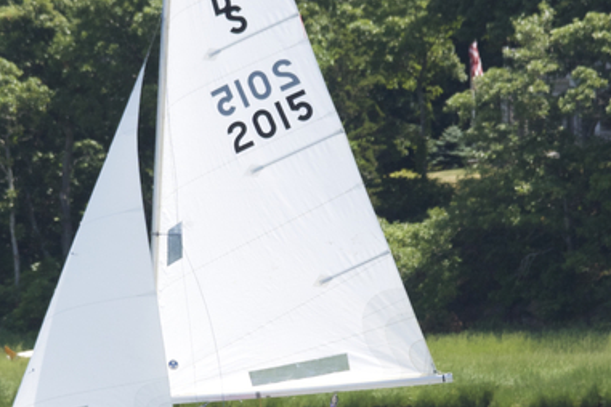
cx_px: 180
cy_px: 275
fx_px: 12355
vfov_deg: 1.9
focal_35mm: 728
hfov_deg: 2.8
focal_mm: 100.6
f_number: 4.8
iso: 160
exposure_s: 1/640
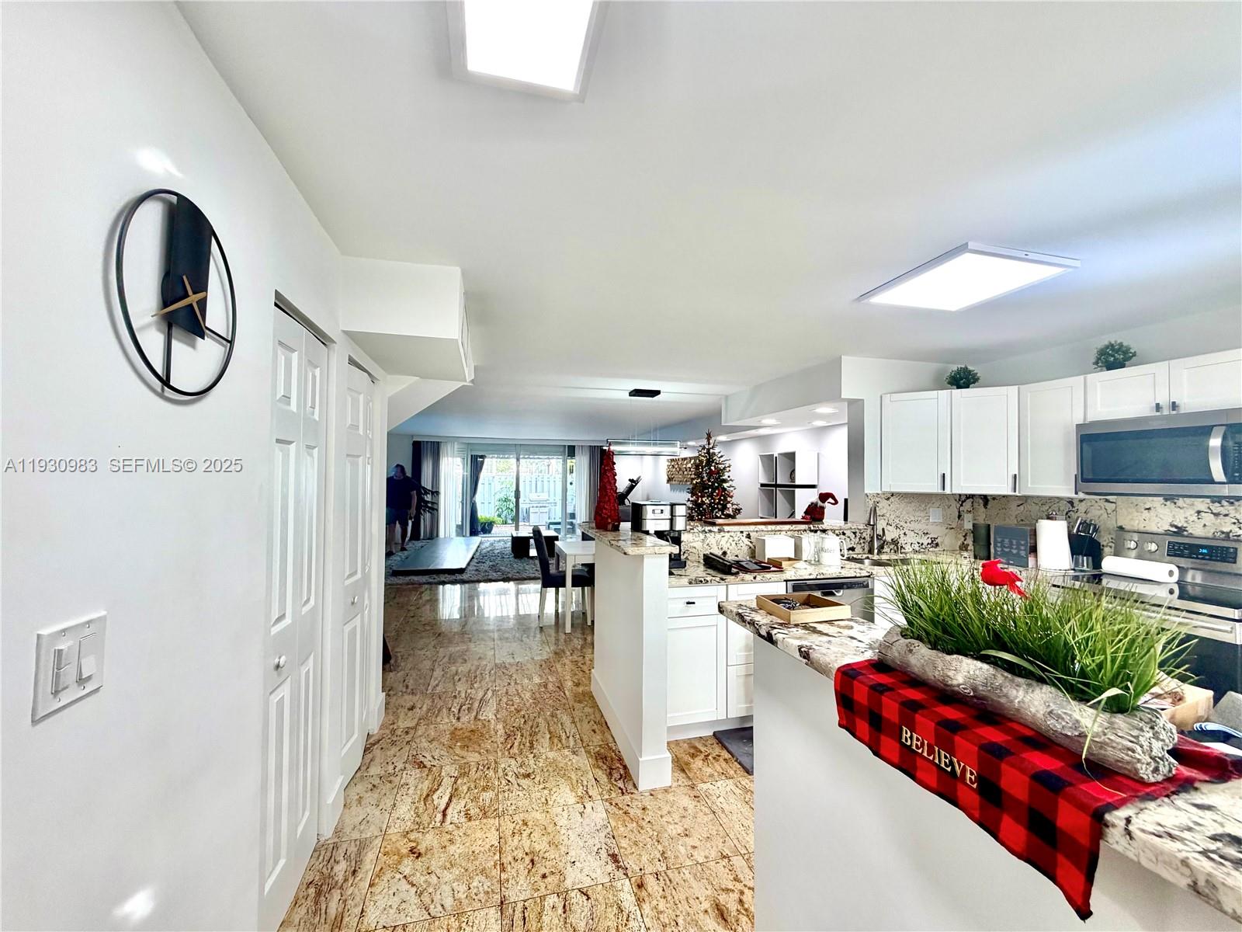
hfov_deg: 102.1
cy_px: 466
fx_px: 502
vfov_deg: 85.7
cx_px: 621
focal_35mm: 14
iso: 125
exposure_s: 1/120
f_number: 2.2
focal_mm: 2.22
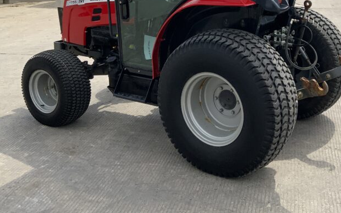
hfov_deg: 38.7
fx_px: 474
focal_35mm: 51
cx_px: 246
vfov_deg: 24.4
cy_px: 10
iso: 16
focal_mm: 3
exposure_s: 1/1984
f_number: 1.8
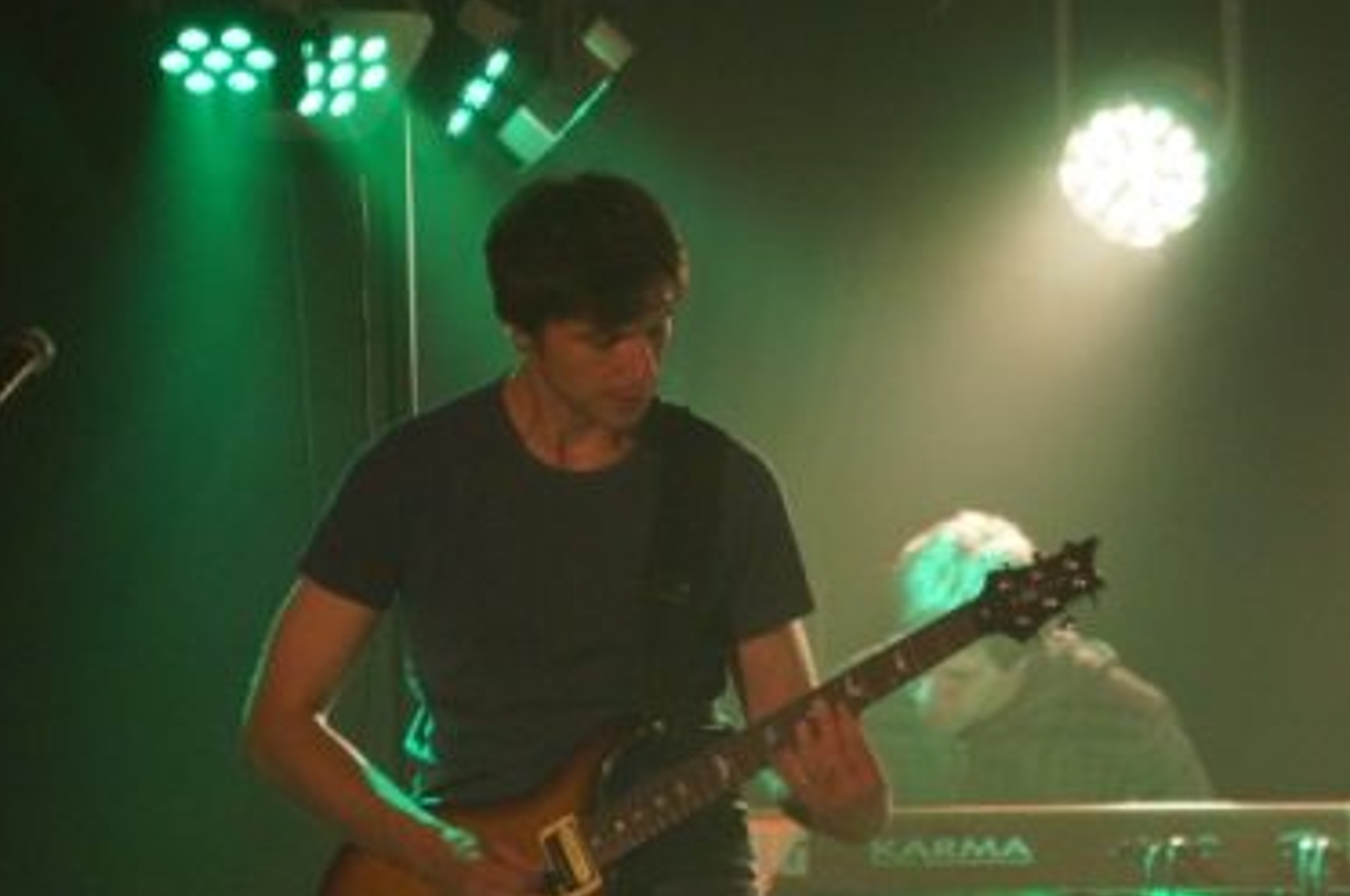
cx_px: 631
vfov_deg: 5.1
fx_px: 10149
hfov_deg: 7.6
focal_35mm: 271
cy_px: 511
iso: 3200
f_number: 6.3
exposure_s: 1/40
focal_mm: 150
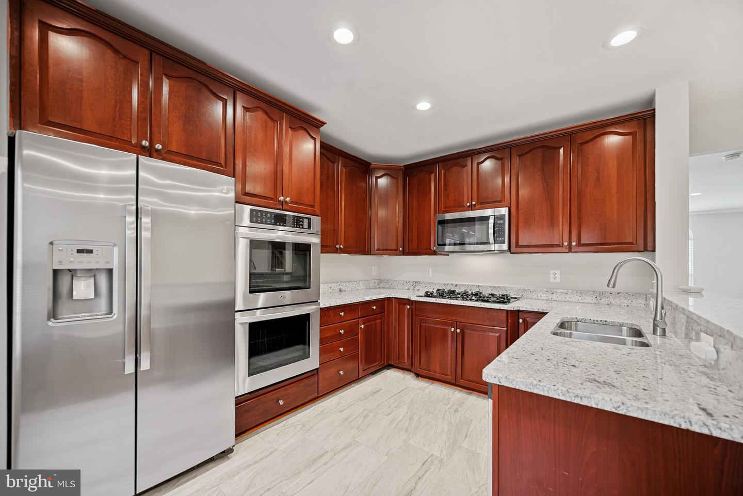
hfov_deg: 104.2
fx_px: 289
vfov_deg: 81.2
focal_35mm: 14
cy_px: 248
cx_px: 372
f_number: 4
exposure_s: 1/10
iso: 100
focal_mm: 14
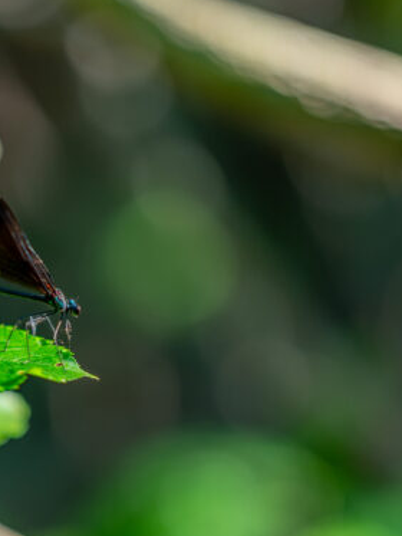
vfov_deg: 11.8
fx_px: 2600
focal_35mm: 168
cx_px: 79
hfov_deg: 8.8
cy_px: 304
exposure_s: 1/125
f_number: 1.8
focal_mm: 85
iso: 100
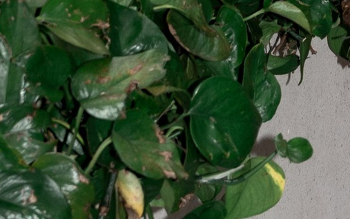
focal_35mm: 270
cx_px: 588
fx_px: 2576
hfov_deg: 7.6
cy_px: -537
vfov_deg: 4.6
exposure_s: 1/250
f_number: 5.6
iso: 320
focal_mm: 35
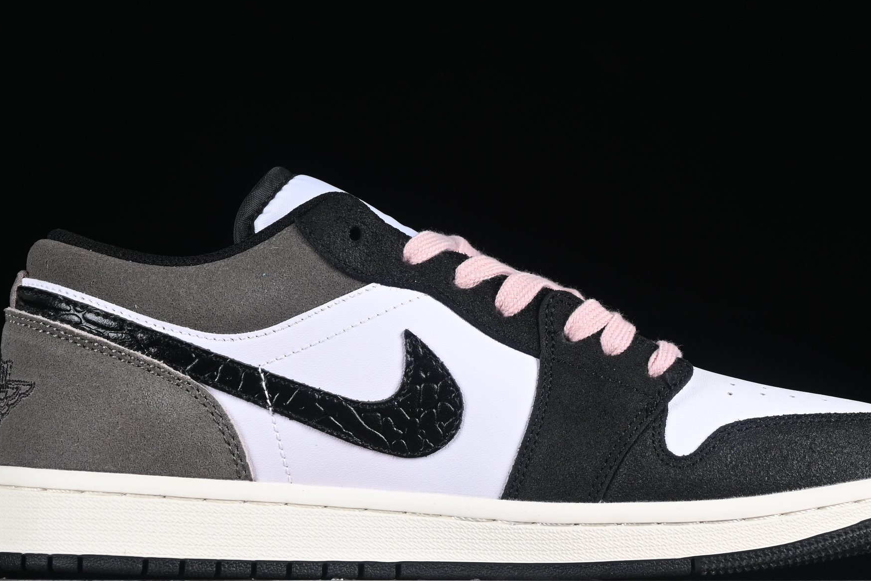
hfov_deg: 17.2
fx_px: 2879
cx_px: 462
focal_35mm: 119
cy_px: 295
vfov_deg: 11.5
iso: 160
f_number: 6.3
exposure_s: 1/60
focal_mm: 50
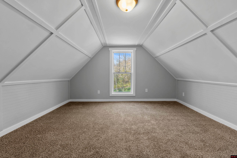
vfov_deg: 77.3
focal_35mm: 15
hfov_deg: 100.4
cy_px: 79
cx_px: 118
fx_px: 99
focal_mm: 10
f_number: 9
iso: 200
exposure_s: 1/1.25
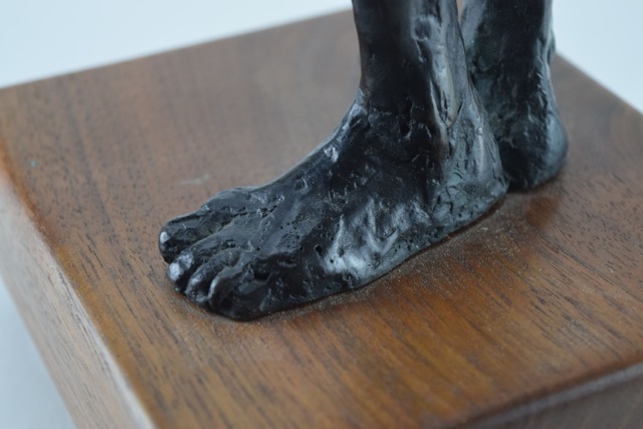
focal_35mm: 82
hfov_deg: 24.6
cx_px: 322
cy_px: 214
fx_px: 1474
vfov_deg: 16.6
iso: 800
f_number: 5.6
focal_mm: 55
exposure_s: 1/125
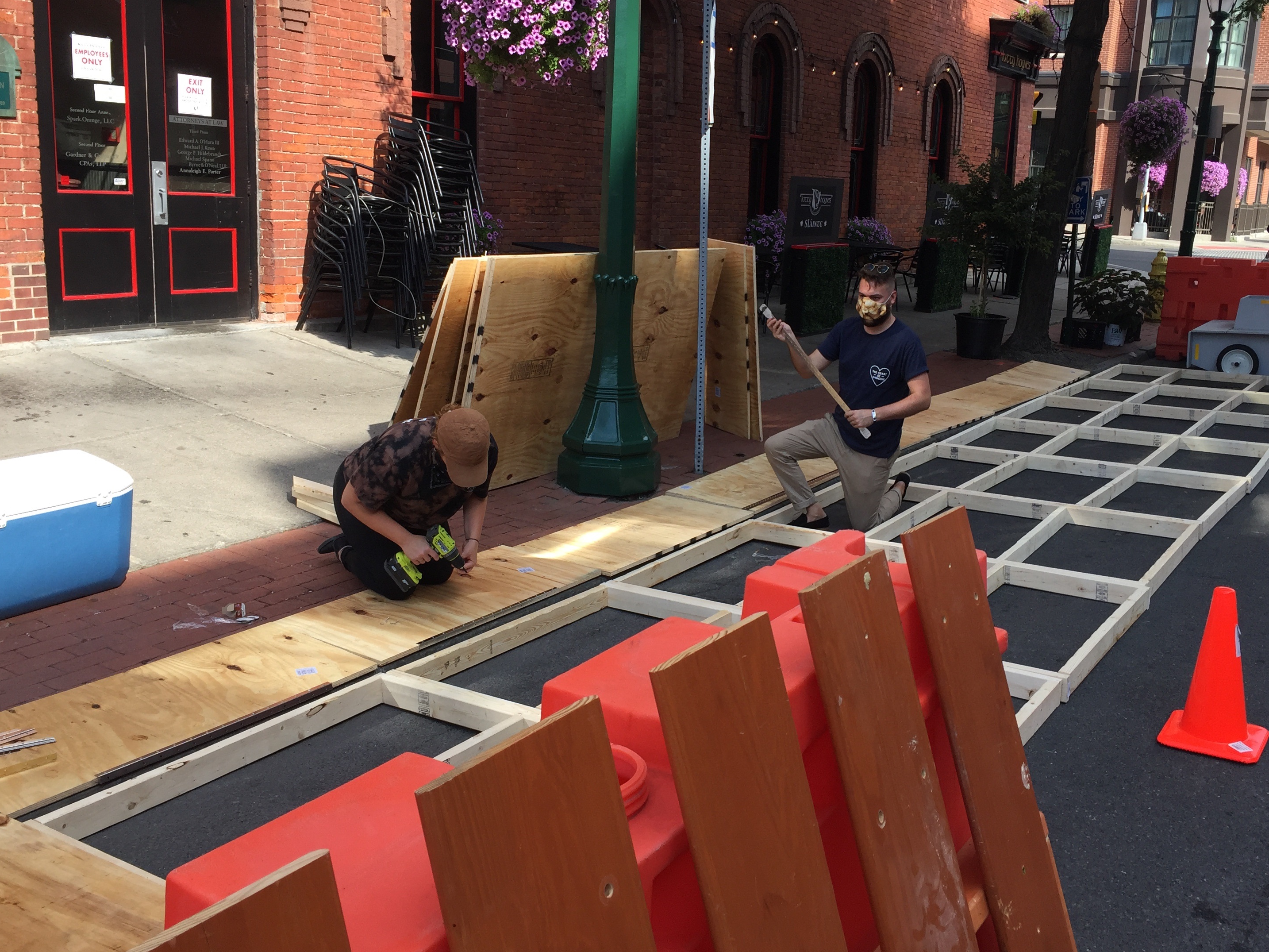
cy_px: 425
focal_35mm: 33
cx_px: 704
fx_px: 1210
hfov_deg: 55.2
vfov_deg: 42.9
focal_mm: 4.15
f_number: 2.2
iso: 32
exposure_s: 1/706
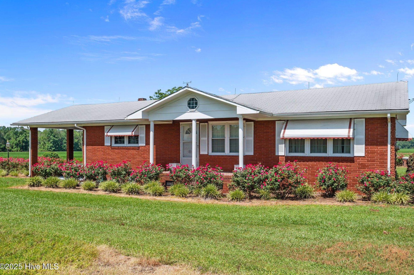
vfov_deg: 39.9
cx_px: 211
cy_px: 138
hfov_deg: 57.3
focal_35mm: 33
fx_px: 379
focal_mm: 32
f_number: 8
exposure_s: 1/800
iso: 250
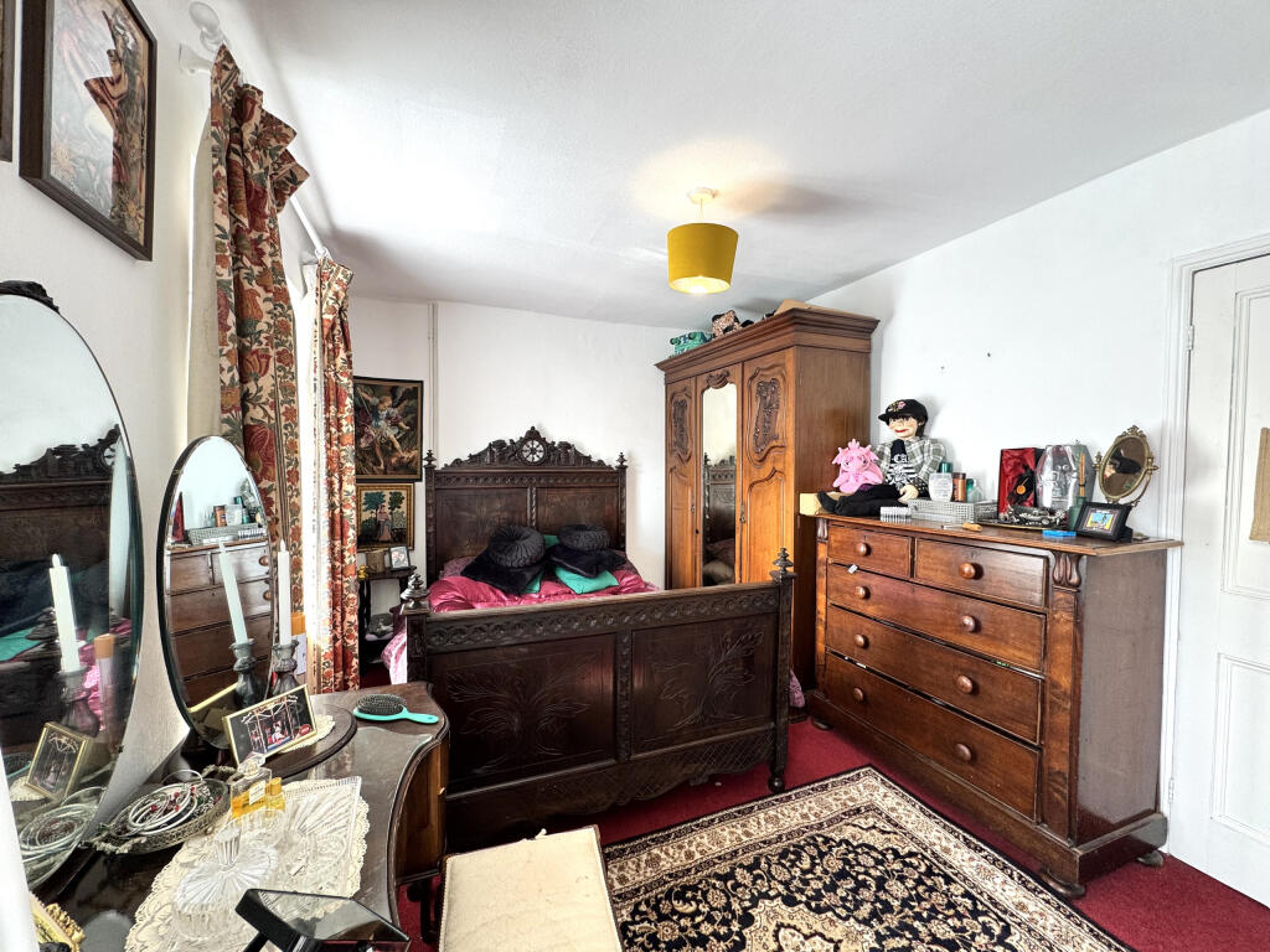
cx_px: 635
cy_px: 476
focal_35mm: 14
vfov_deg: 85.7
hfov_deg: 102.1
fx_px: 514
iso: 80
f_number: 2.2
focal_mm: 2.22
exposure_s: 1/99
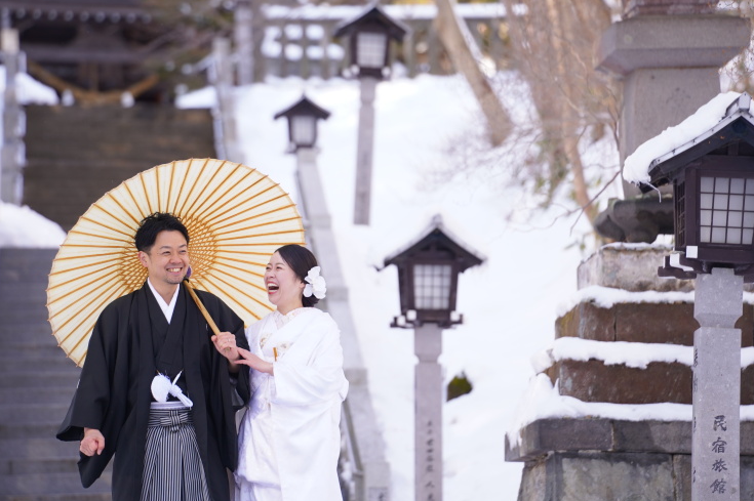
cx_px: 361
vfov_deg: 7.0
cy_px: 262
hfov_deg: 10.5
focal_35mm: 196
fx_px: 4102
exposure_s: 1/320
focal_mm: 180
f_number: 3.5
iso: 250
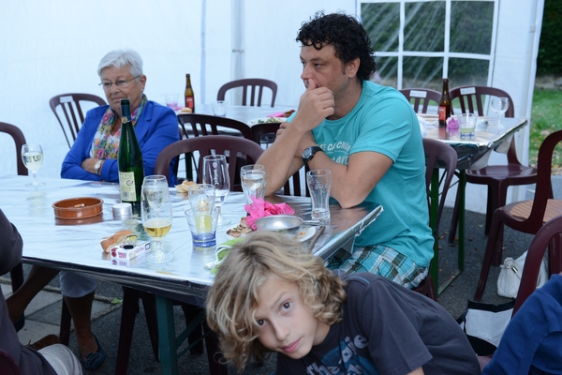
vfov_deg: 26.0
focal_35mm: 52
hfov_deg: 38.2
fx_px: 812
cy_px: 188
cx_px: 281
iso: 1250
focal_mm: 52
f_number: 5.6
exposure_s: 1/125
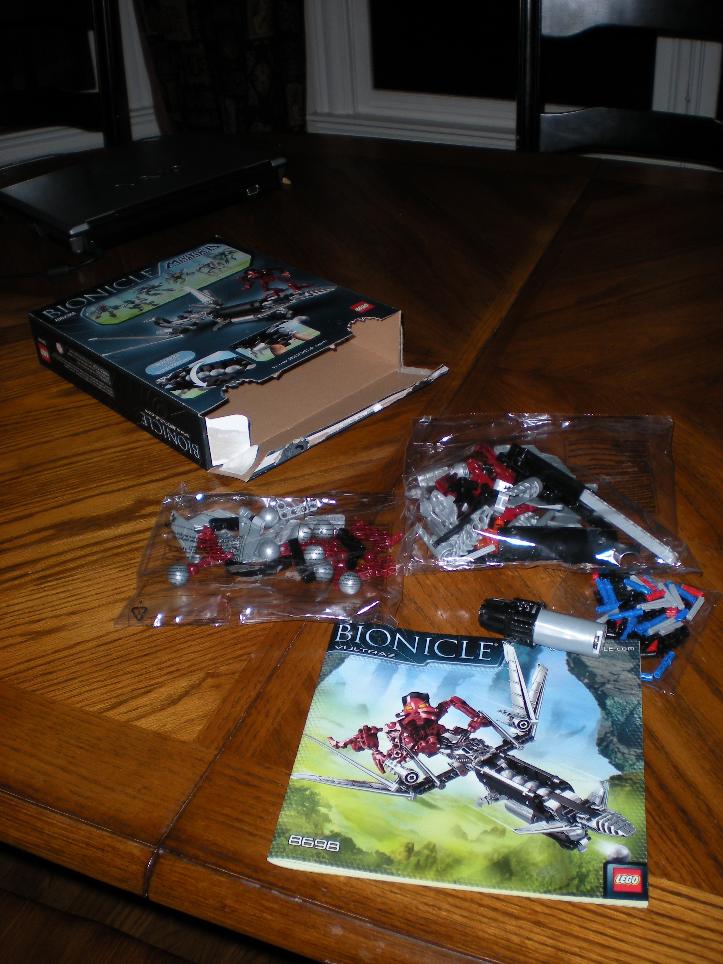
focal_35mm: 38
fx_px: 1058
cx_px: 362
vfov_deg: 49.0
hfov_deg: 37.7
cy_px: 482
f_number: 3.1
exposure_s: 1/60
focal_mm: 6.3
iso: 64
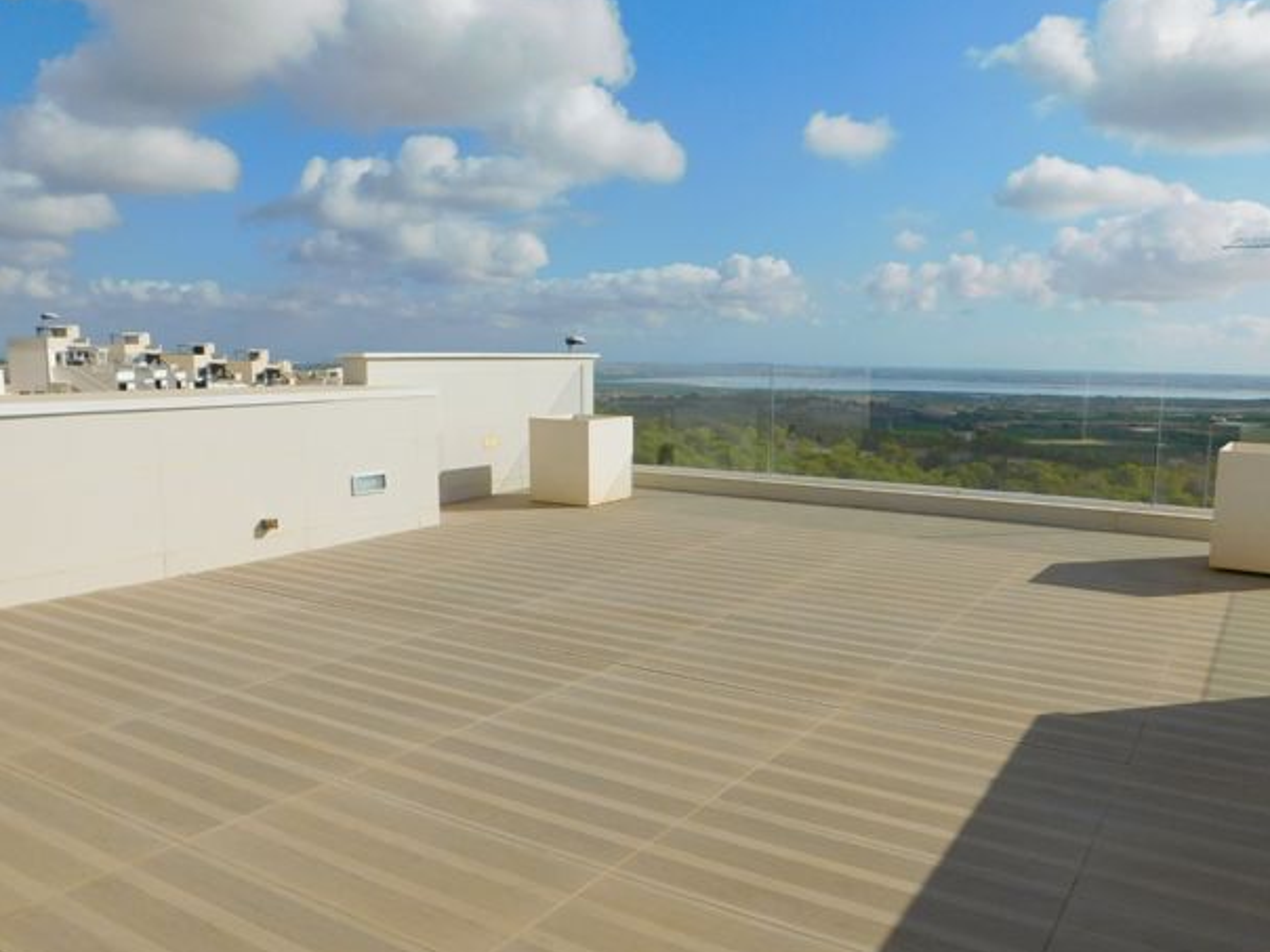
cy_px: 513
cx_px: 672
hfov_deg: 63.4
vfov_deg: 49.7
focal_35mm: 28
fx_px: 1027
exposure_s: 1/1000
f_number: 6
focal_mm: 4.1
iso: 125
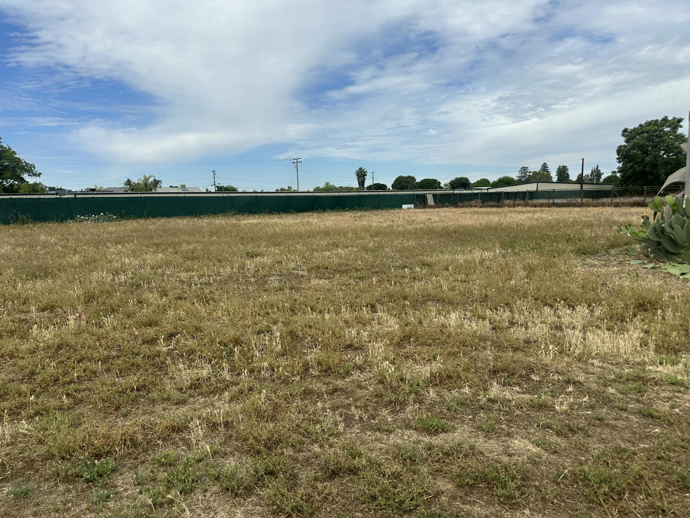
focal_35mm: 24
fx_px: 478
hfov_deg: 71.6
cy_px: 259
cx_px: 345
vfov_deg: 56.8
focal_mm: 6.86
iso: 80
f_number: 1.78
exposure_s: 1/6623
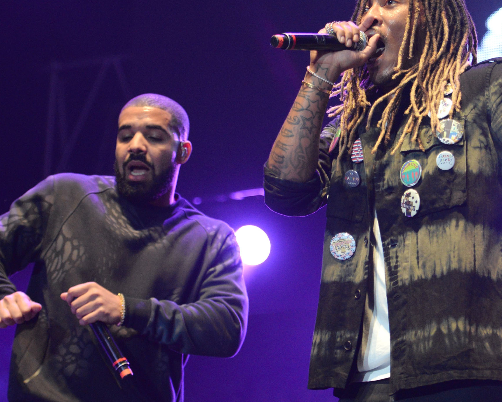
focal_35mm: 134
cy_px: 201
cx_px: 280
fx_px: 1991
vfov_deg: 11.5
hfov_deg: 14.4
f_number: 3.2
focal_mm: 82
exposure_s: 1/800
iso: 3200
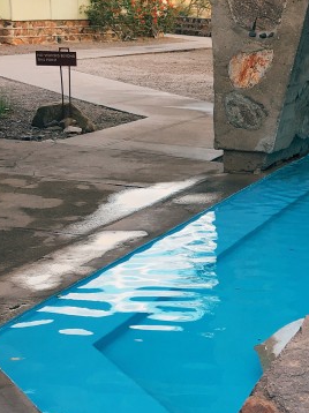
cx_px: 374
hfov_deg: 17.0
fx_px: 989
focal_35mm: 83
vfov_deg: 23.4
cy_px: 295
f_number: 2.2
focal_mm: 4.15
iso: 32
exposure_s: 1/60
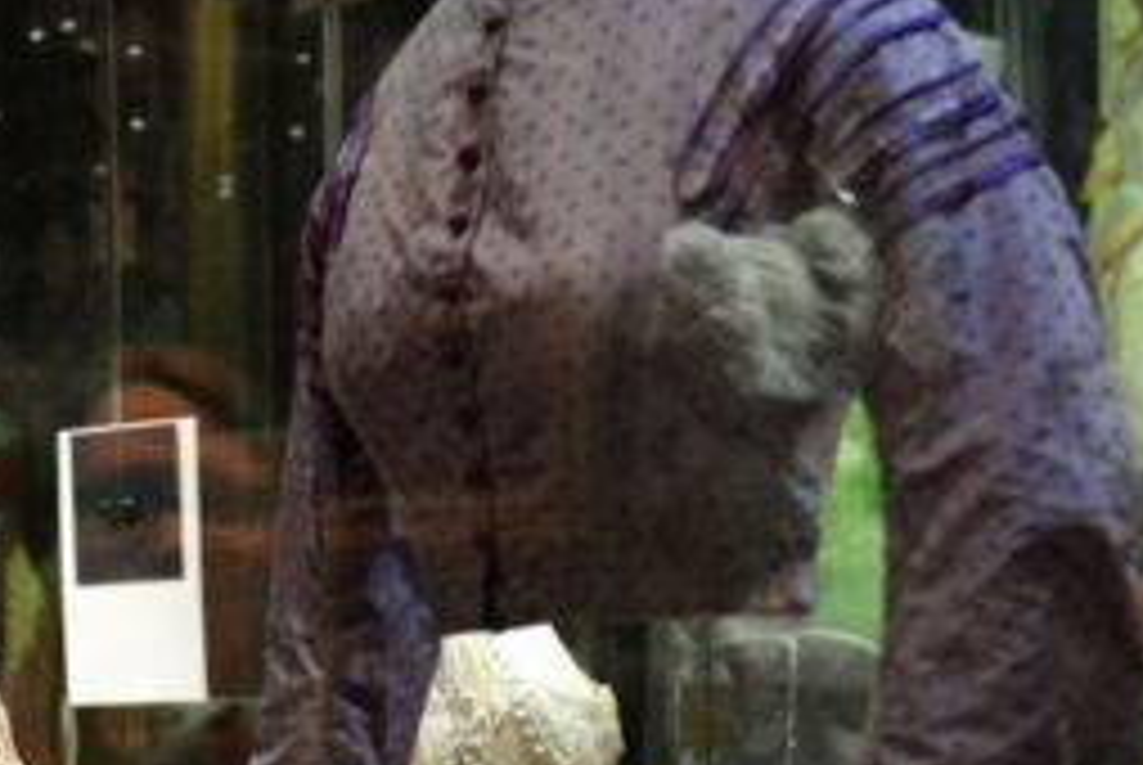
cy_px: 936
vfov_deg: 12.0
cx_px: 148
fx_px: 3560
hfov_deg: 18.0
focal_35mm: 112
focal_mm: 38
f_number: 3.5
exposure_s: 1/80
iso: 6400
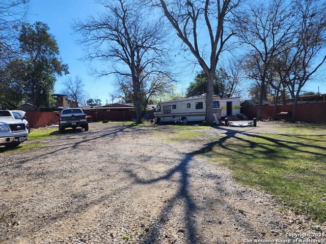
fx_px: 217
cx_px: 163
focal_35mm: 23
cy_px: 122
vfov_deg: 58.9
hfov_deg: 73.9
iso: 12
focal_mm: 6.4
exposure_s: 1/892
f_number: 1.8
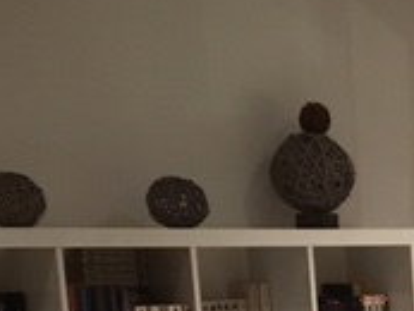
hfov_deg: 16.2
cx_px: 684
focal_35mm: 107
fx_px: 1281
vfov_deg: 12.9
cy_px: 500
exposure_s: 1/25
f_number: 2.2
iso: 200
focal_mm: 4.15
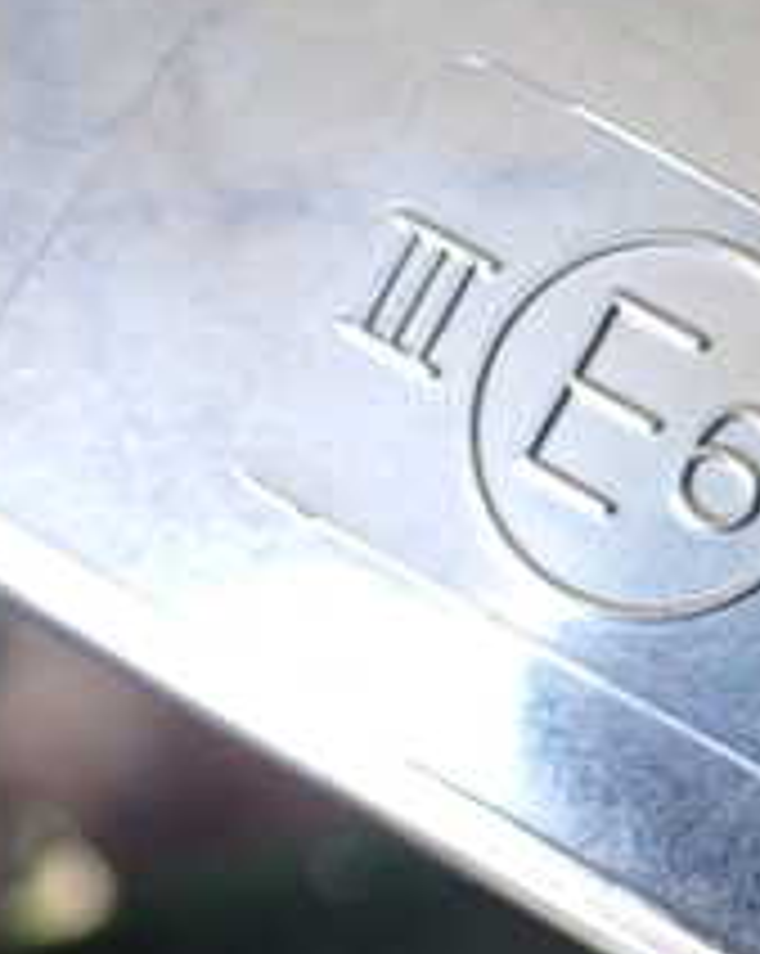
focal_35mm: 83
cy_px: 734
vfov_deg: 22.8
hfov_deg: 16.4
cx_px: 1214
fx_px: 2339
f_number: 2.3
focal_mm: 5.4
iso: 200
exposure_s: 1/125
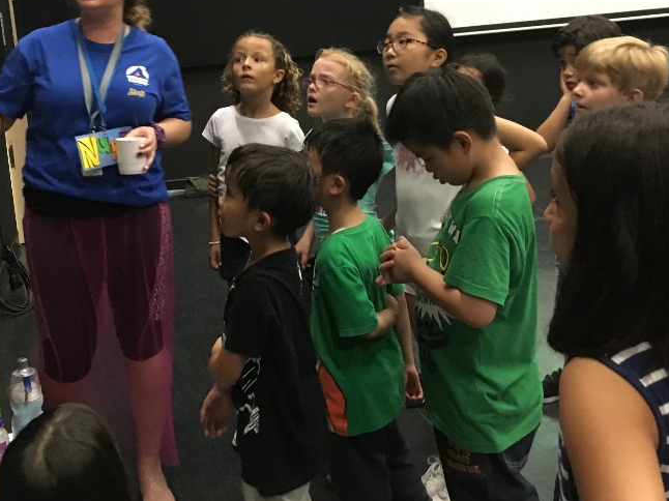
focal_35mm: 46
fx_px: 889
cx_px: 257
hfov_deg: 41.0
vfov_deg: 31.0
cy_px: 135
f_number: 2.2
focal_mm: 4.15
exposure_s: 1/17
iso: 320
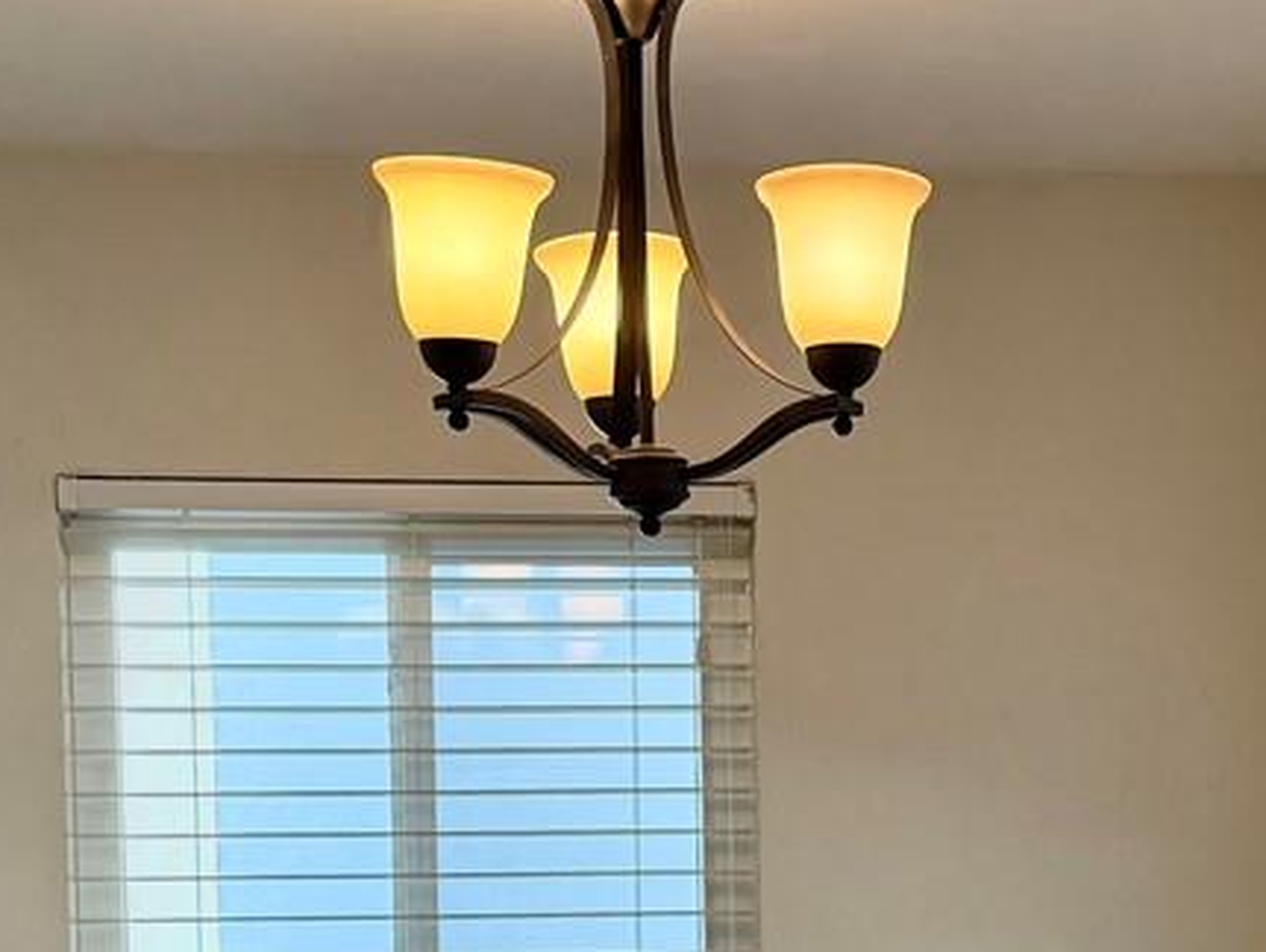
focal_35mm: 89
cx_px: 808
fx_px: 3258
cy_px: 1049
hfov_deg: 21.9
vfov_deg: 16.1
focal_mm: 6.76
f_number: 1.78
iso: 125
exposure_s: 1/232
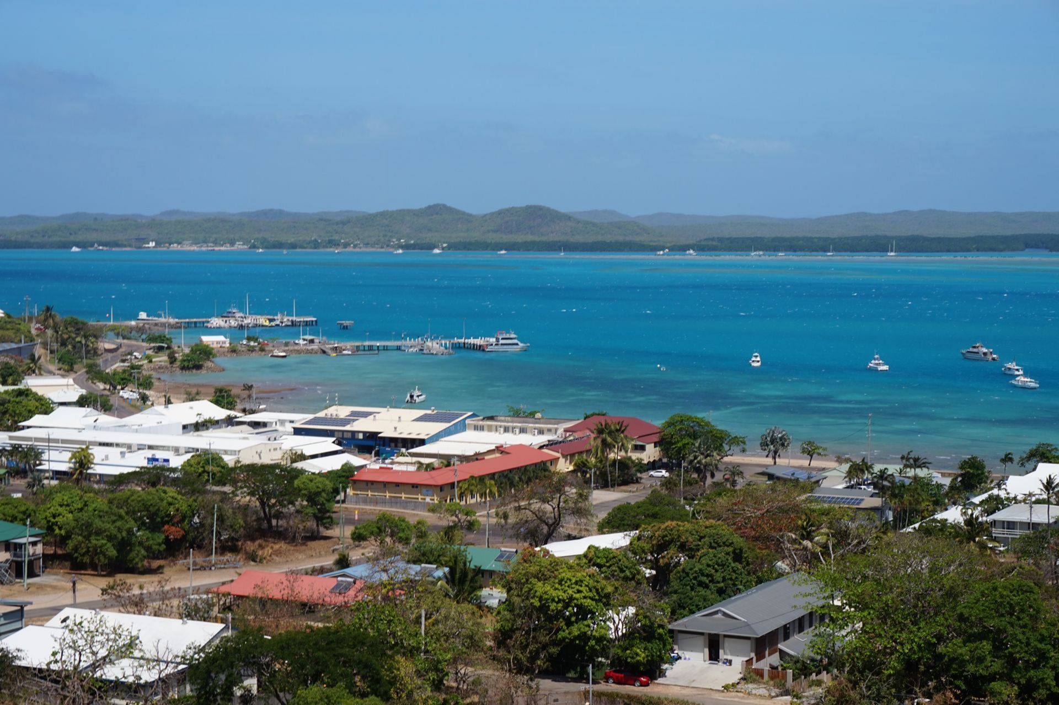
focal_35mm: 69
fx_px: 2029
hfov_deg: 29.3
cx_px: 530
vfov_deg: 19.7
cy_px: 352
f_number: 14
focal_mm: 46
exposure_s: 1/160
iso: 100
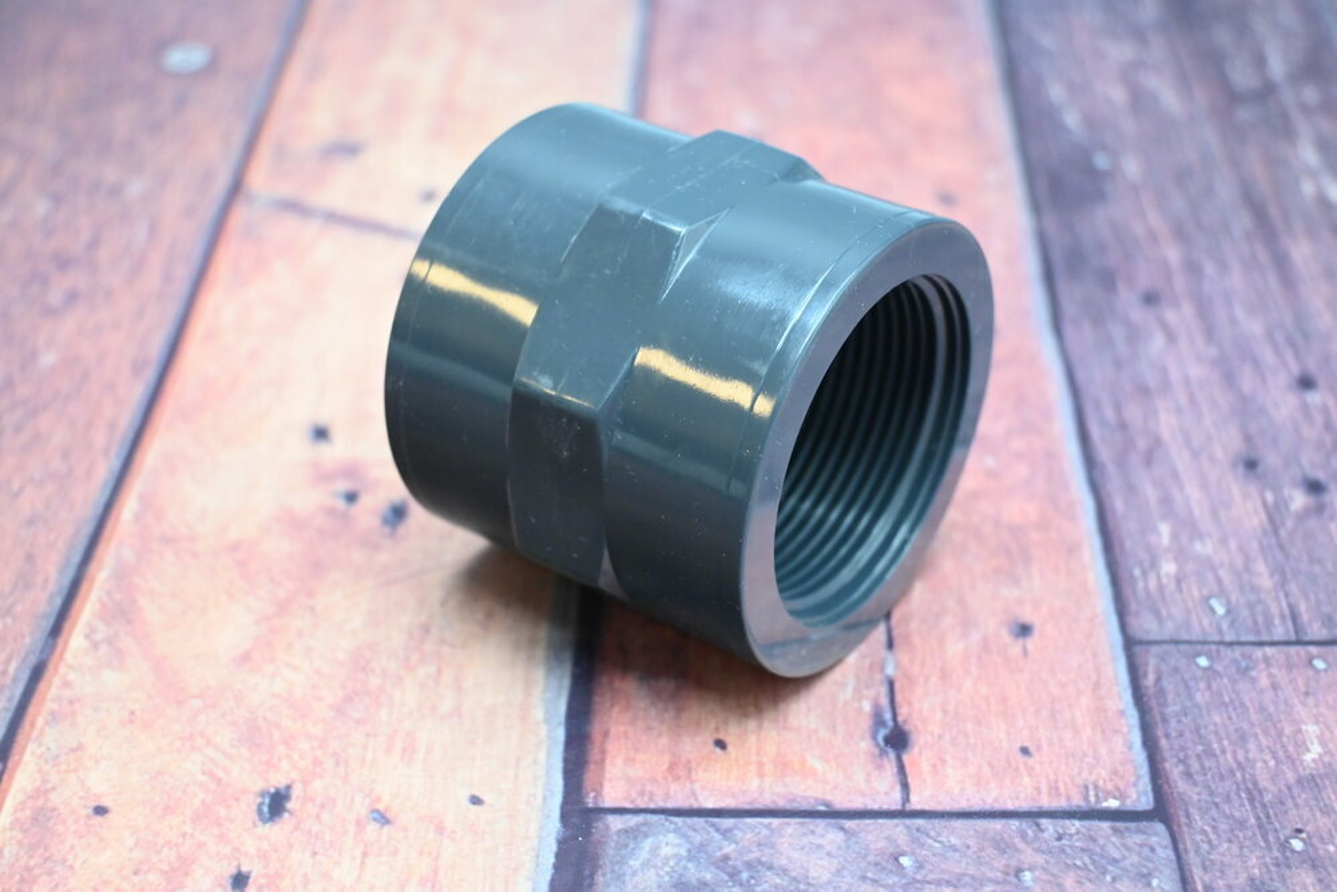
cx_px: 668
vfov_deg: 25.8
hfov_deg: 37.8
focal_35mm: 52
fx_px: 1950
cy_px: 446
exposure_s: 1/60
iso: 2200
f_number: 5.3
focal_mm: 35
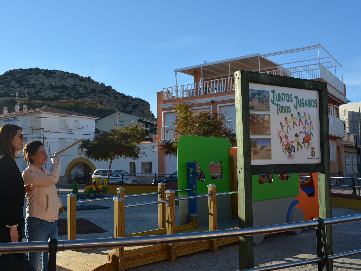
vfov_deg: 37.7
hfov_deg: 48.8
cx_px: 153
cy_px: 141
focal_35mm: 38
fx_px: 396
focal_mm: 22
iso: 125
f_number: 8
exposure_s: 1/250
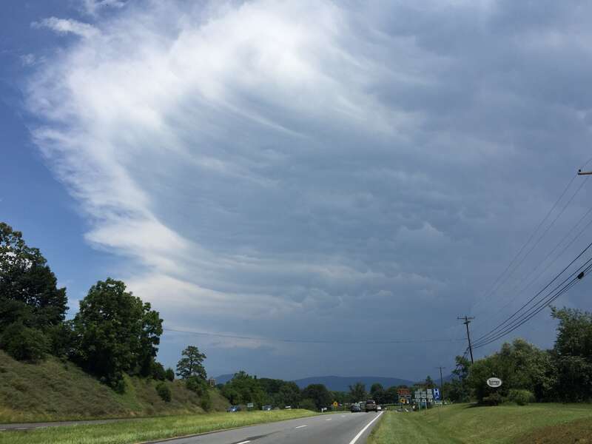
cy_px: 222
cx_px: 296
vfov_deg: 48.2
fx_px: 496
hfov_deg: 61.7
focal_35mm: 29
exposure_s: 1/4405
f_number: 2.2
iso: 32
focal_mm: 4.15
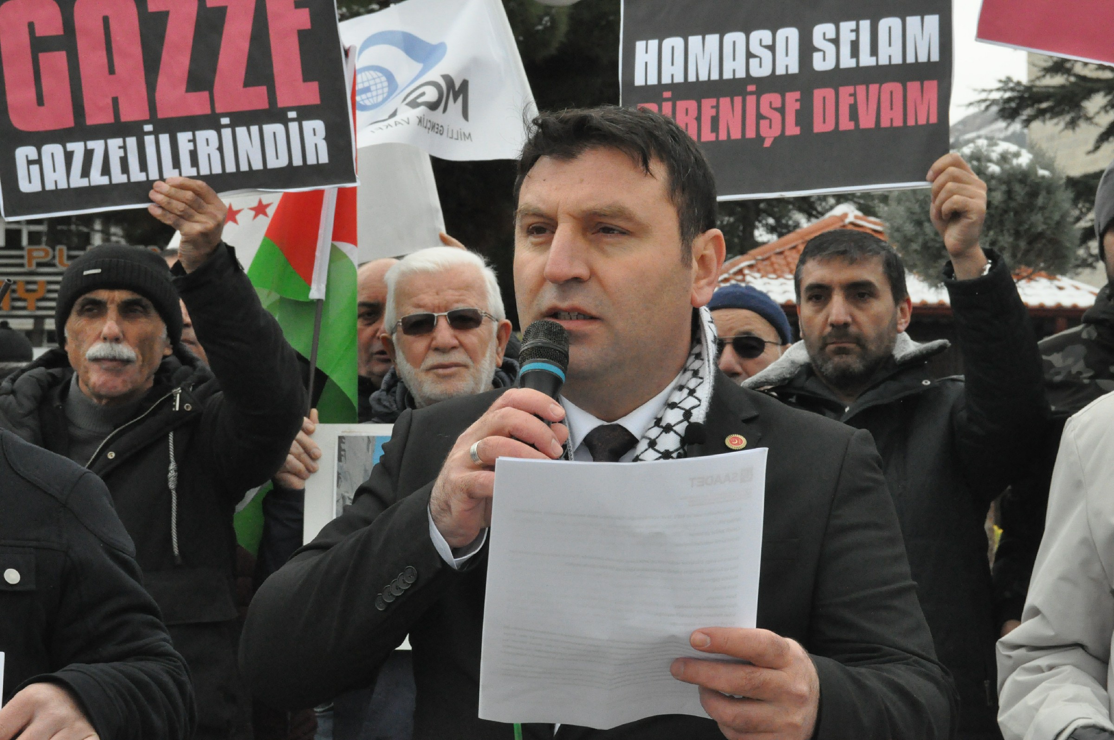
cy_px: 370
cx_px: 557
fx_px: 2550
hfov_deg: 24.6
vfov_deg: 16.5
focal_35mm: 82
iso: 3200
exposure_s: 1/640
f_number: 13
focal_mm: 55
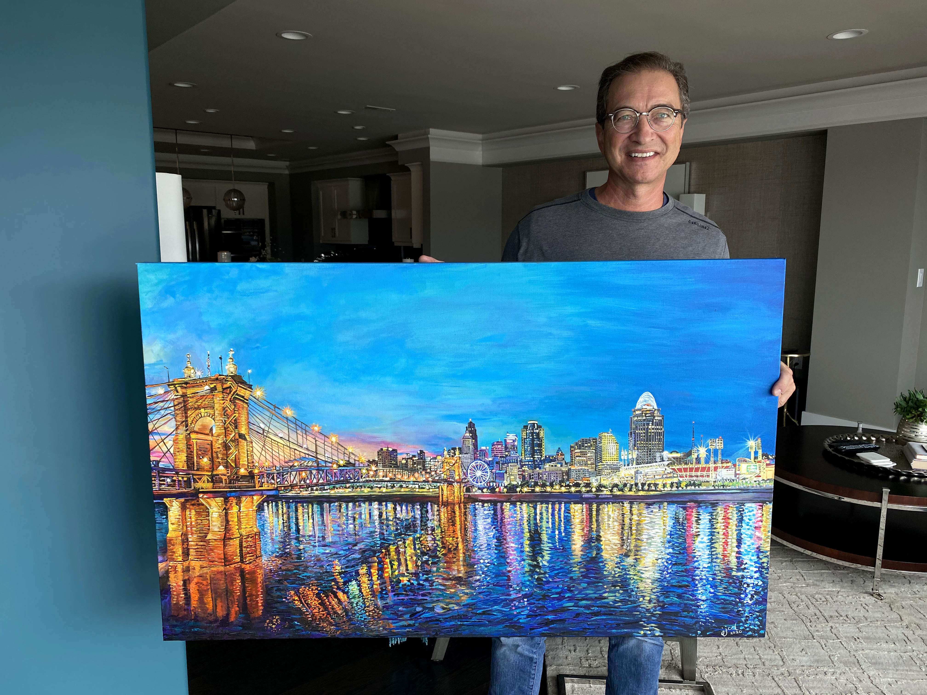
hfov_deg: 67.3
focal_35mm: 26
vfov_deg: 53.1
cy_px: 348
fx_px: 696
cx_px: 464
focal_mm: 4.25
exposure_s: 1/122
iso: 50
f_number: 1.8
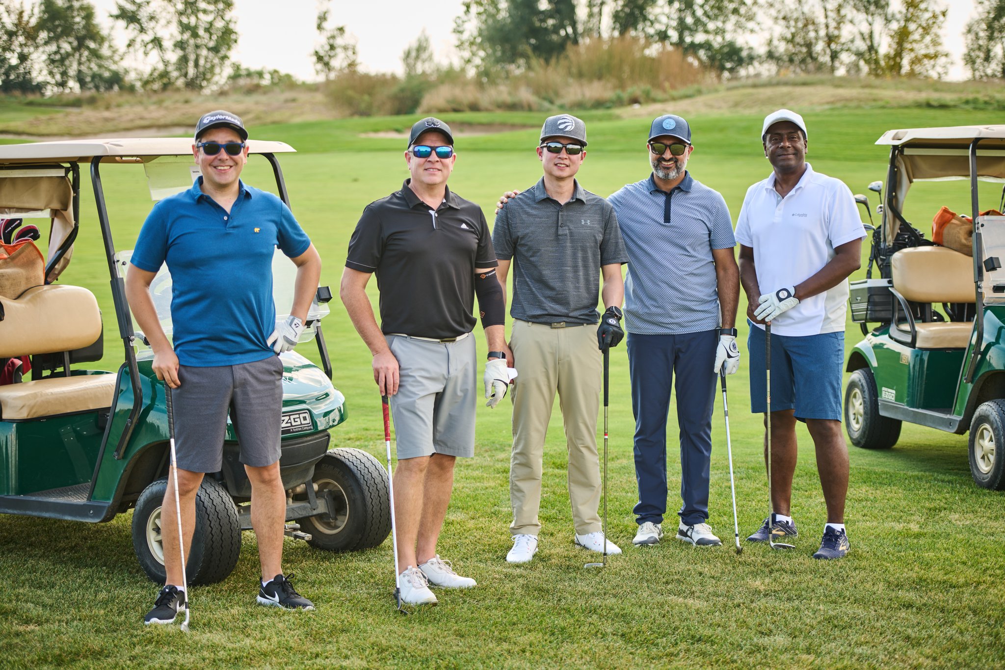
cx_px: 502
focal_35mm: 70
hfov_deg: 28.8
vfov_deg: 19.5
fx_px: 1954
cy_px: 335
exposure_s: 1/200
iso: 64
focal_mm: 70
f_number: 2.8
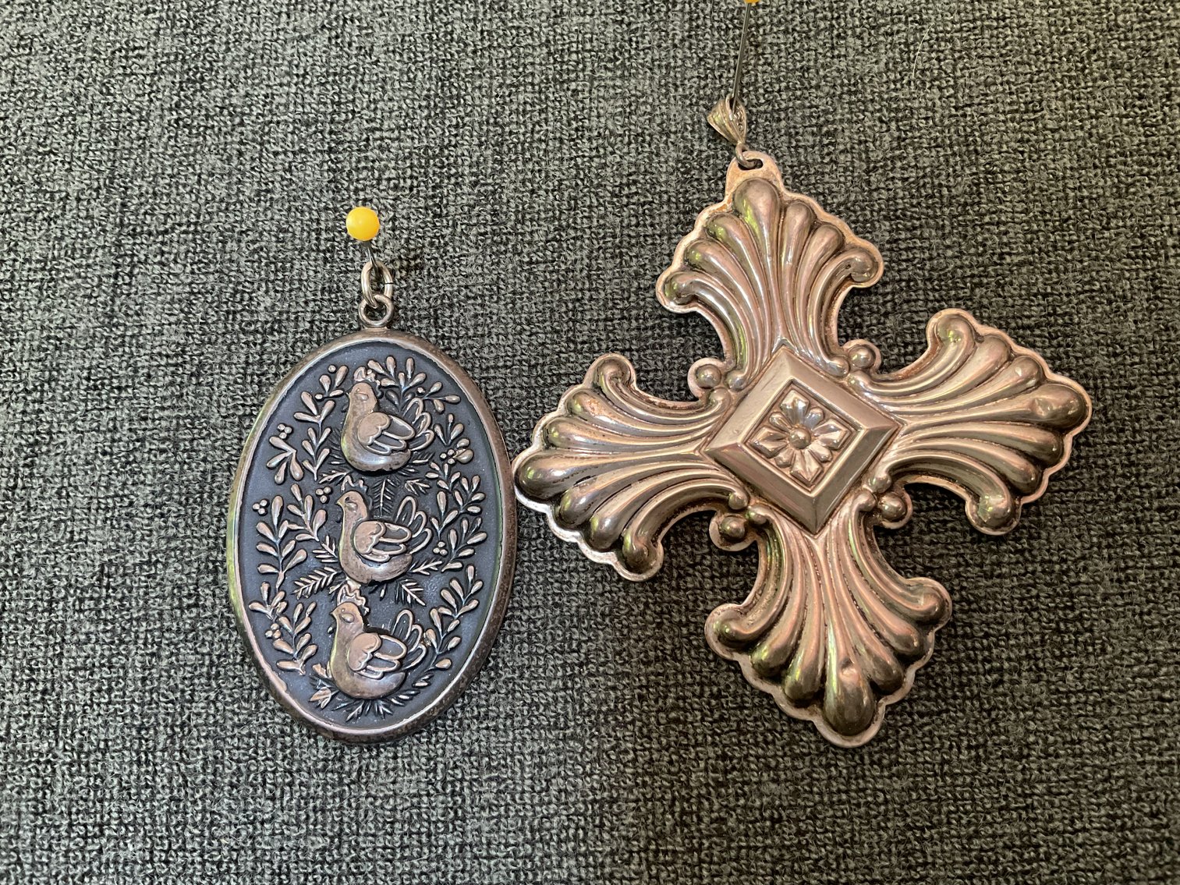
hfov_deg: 61.7
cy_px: 442
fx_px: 989
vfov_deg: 48.2
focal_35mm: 29
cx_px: 590
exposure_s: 1/33
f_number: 1.8
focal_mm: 3
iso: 250
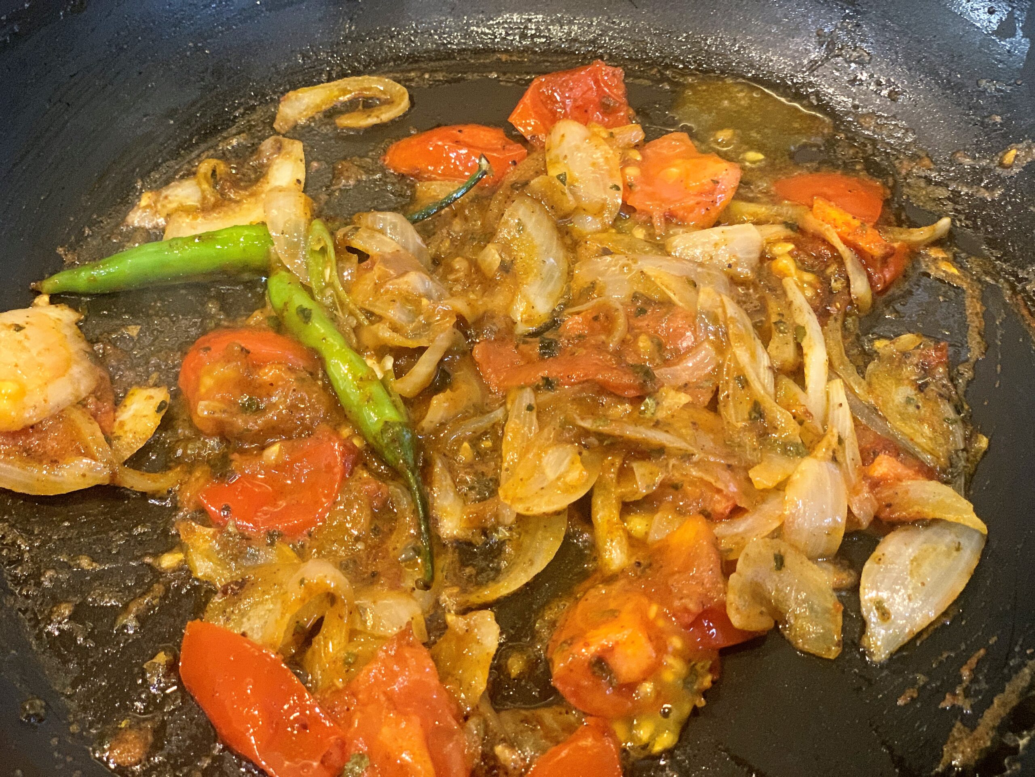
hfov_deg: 36.8
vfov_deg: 28.0
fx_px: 1555
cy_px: 388
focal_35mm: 52
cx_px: 518
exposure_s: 1/33
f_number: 2.4
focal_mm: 6
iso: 400
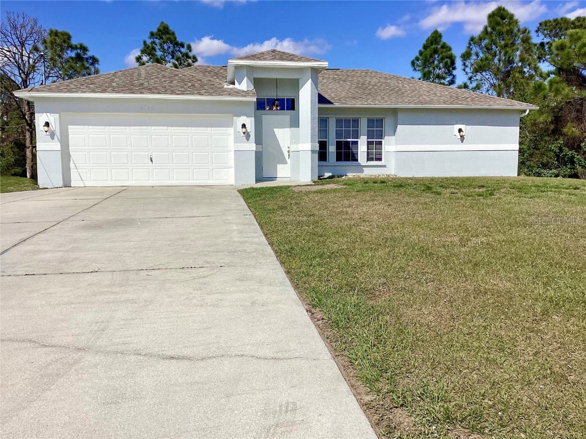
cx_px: 293
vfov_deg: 45.4
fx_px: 525
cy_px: 220
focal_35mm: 31
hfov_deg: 58.4
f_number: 2.4
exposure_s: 1/3401
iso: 25
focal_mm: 3.3
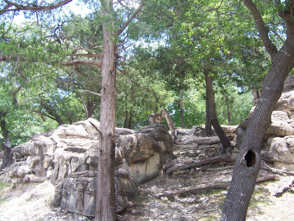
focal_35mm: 33
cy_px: 110
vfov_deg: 42.9
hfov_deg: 55.4
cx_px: 147
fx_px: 280
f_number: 3.4
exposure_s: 1/250
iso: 140
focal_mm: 5.5
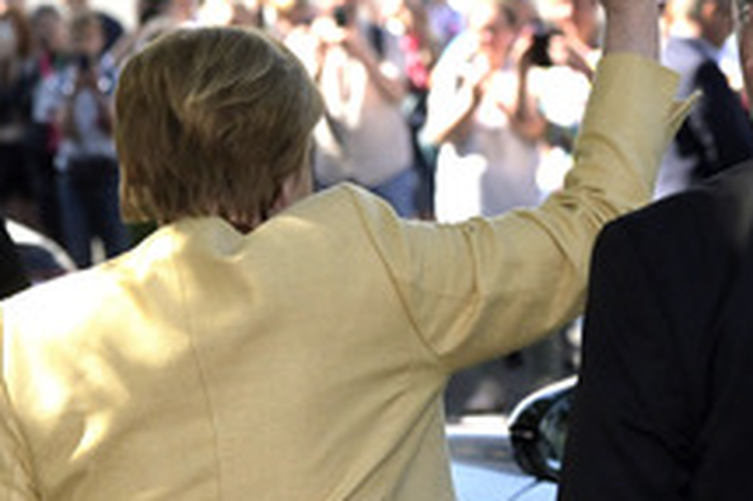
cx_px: 275
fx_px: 3072
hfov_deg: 14.0
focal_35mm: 147
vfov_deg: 9.3
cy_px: 284
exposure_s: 1/8000
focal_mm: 70
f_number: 4.5
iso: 2000
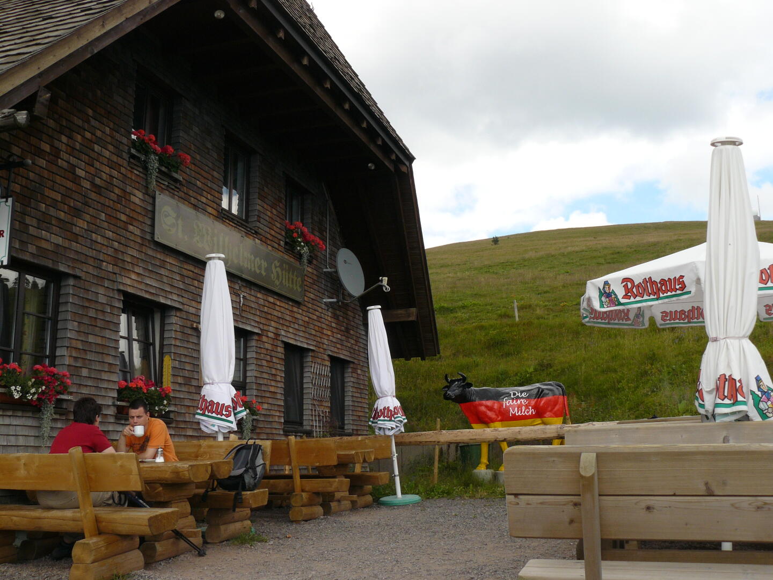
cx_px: 386
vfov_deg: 39.7
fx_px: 804
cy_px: 290
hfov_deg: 51.4
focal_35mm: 36
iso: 100
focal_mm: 6
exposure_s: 1/200
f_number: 5
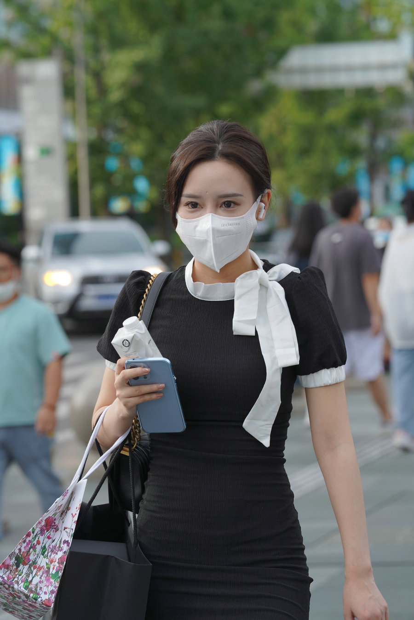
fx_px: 2329
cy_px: 310
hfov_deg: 10.2
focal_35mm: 135
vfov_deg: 15.2
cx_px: 207
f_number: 5.6
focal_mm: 135
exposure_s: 1/400
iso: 400
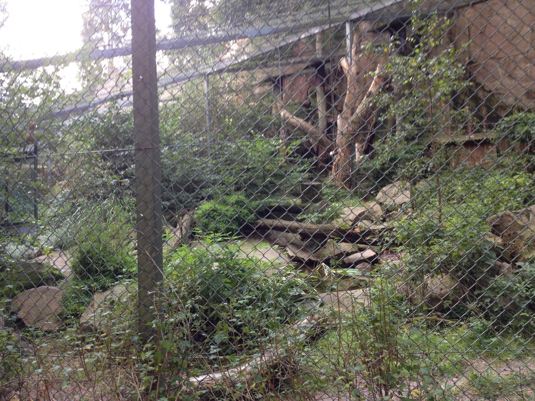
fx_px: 541
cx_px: 268
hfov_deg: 52.6
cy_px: 200
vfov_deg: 40.7
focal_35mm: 35
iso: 50
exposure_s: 1/30
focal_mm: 4.28
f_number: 2.4
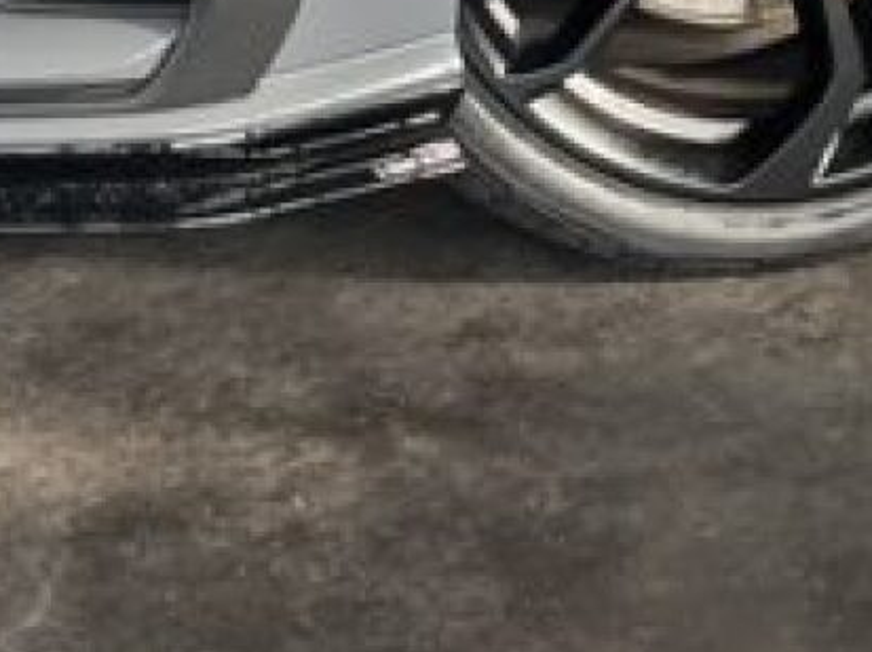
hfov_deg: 15.6
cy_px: -746
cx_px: 602
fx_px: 3171
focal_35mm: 126
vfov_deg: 10.6
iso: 64
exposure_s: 1/137
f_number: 1.6
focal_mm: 5.1
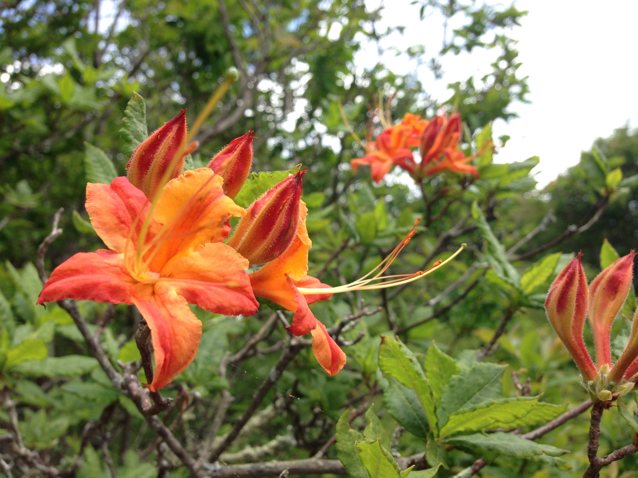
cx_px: 319
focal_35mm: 33
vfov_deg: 42.9
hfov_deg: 55.4
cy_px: 239
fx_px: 608
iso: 50
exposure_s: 1/455
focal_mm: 4.12
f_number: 2.4
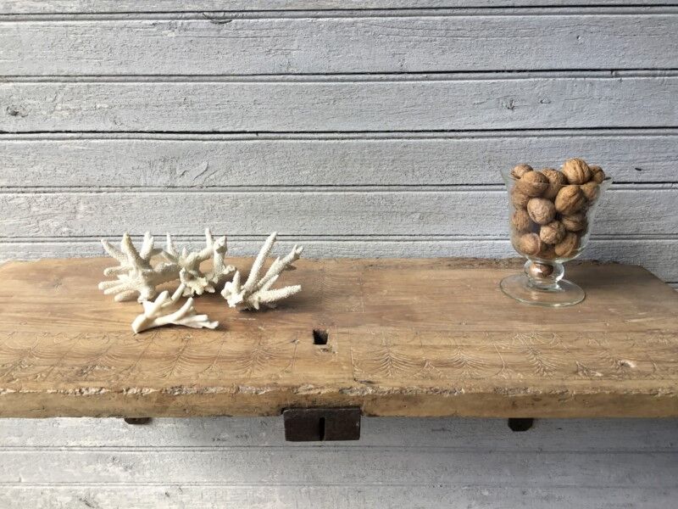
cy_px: 254
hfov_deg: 58.4
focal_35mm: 31
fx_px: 607
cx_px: 339
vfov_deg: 45.4
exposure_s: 1/100
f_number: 2.4
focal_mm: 3.3
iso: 40
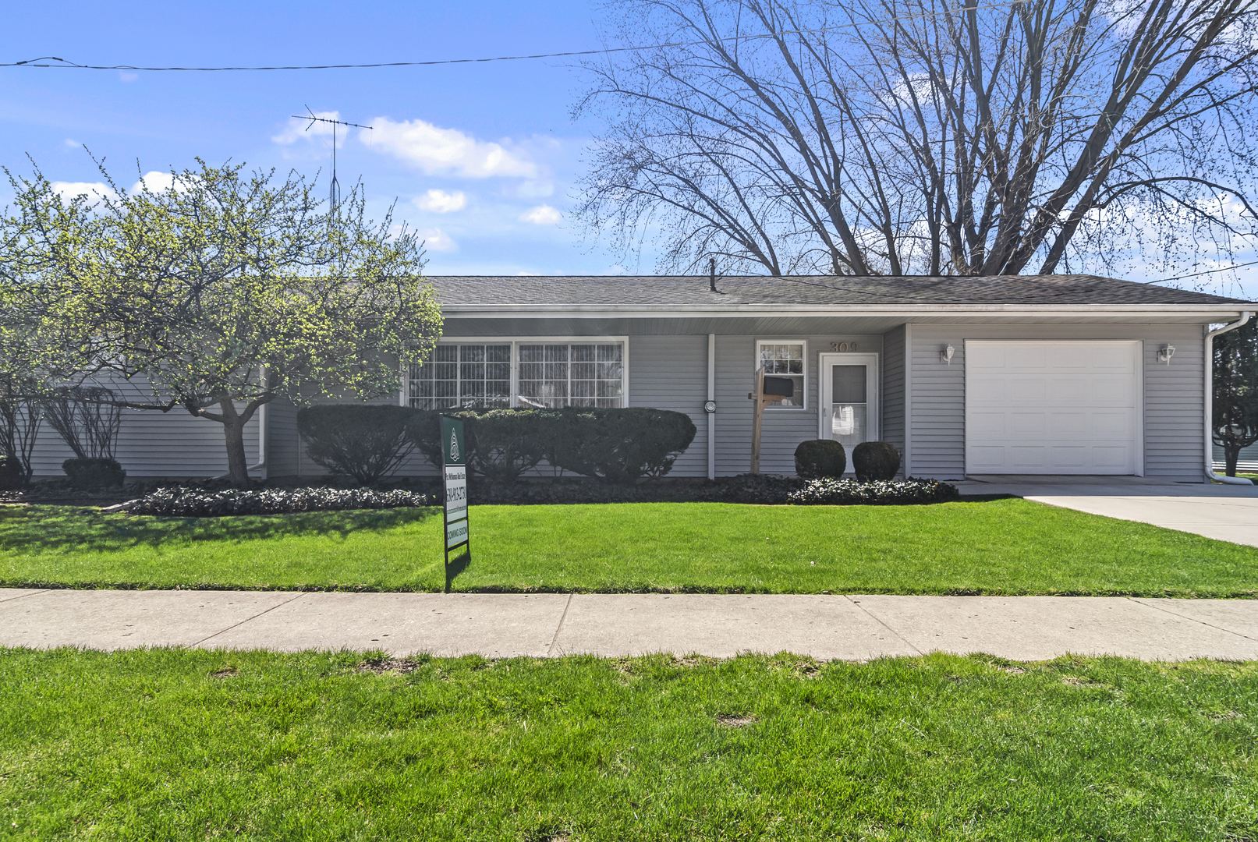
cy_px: 421
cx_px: 629
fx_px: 630
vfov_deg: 67.5
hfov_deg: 89.9
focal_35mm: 18
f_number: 9
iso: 200
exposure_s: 1/250
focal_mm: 12
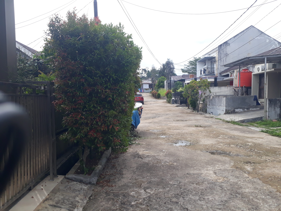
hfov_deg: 65.3
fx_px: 219
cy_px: 106
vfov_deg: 51.4
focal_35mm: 27
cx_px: 140
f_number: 1.9
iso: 40
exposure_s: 1/778
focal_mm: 3.6
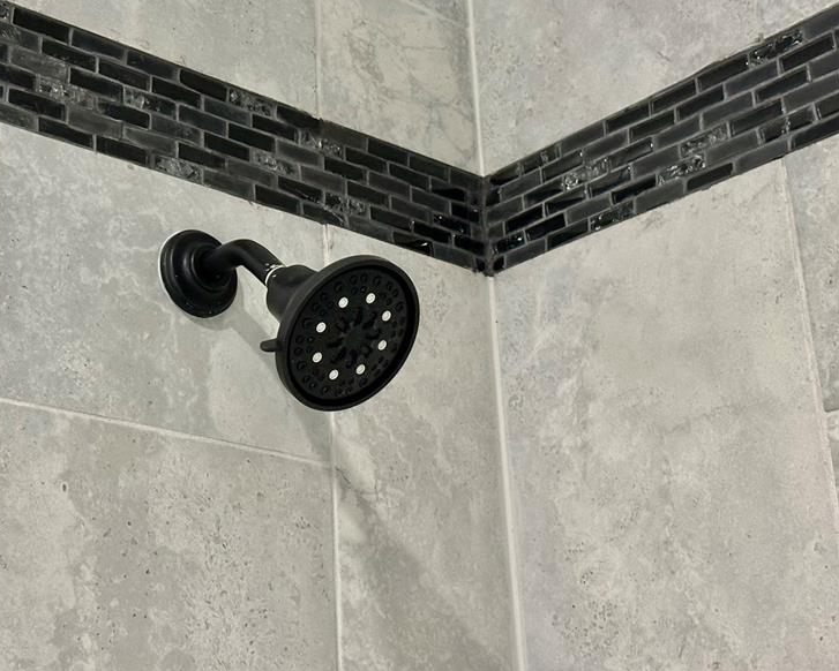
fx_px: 1639
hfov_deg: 28.6
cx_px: 305
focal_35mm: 66
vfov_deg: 23.1
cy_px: 249
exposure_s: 1/60
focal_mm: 6.86
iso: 250
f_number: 1.78
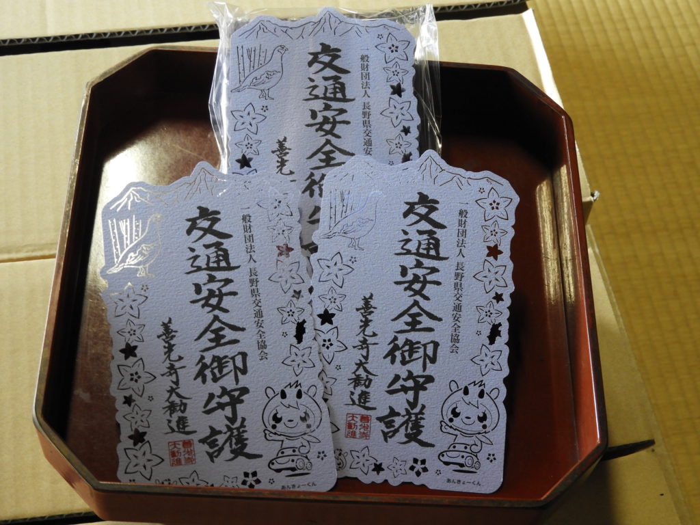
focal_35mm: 65
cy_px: 262
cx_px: 350
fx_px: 1314
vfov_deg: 22.6
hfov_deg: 29.8
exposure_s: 1/15
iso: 400
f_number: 4.2
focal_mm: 11.6
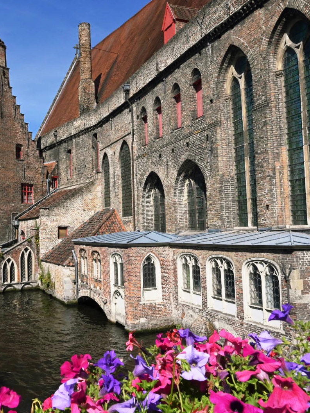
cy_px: 208
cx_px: 65
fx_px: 418
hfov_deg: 39.2
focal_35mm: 35
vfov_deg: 52.6
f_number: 18
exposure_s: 1/1250
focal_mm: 24
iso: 1600
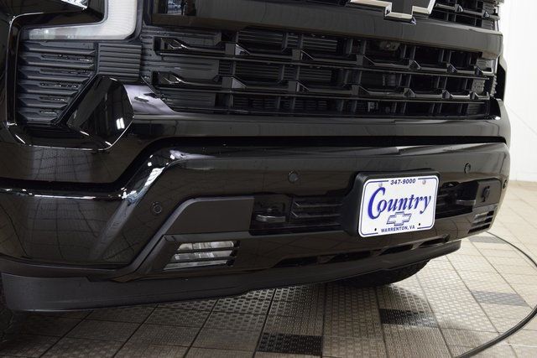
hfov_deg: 37.8
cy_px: 179
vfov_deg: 25.8
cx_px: 268
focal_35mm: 52
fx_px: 783
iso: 800
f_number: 6.3
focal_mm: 35
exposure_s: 1/15
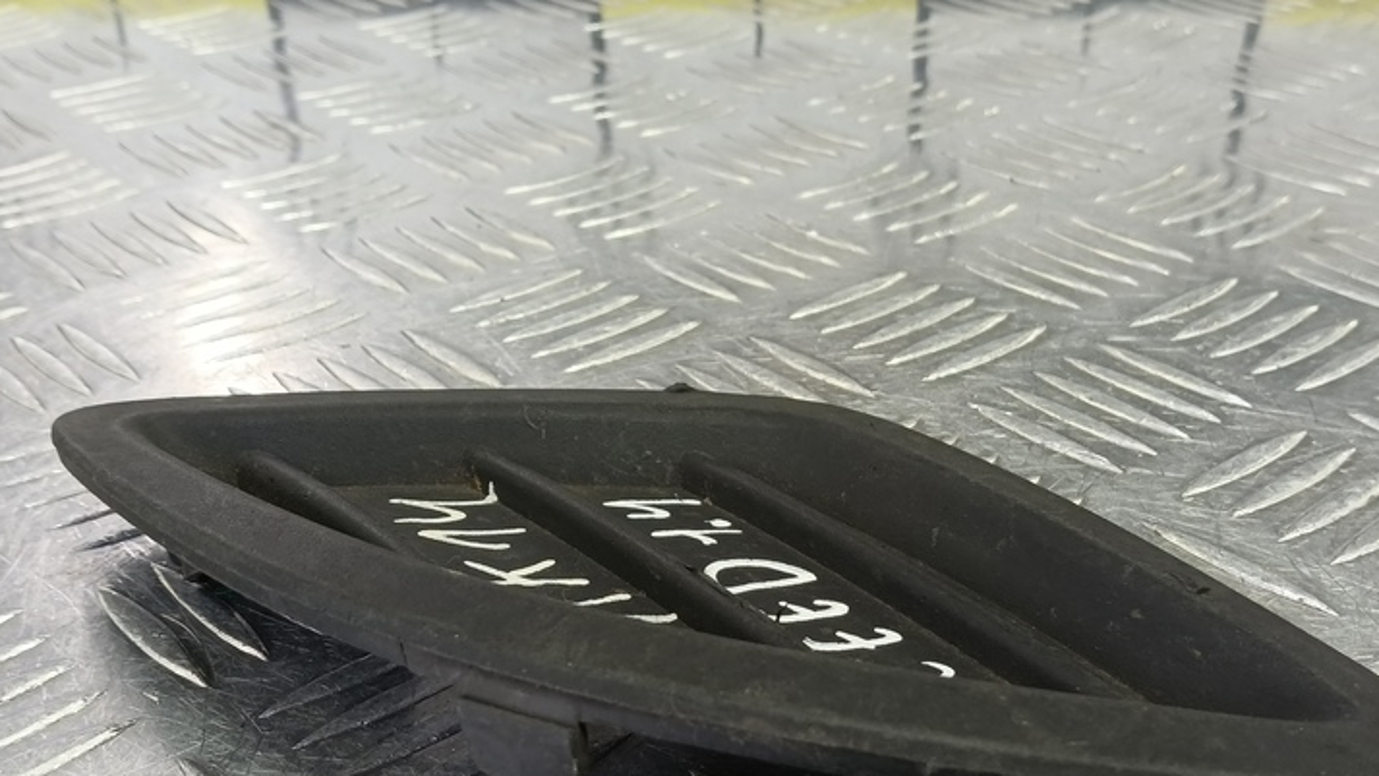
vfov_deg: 32.2
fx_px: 1316
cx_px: 766
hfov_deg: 55.2
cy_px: 588
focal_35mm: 36
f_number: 1.6
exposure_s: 1/50
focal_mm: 4.11
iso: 164
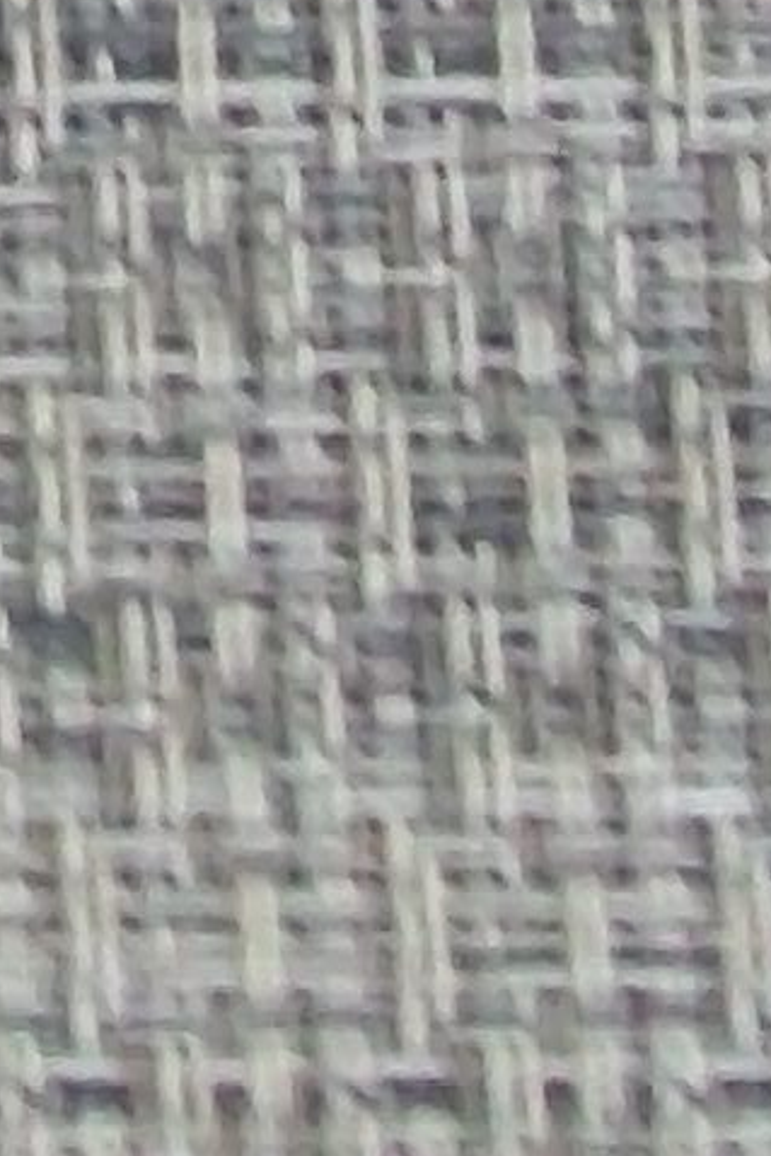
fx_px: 8731
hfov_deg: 4.8
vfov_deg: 7.1
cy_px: -1570
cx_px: -1595
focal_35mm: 272
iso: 160
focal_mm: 6
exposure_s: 1/30
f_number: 2.7
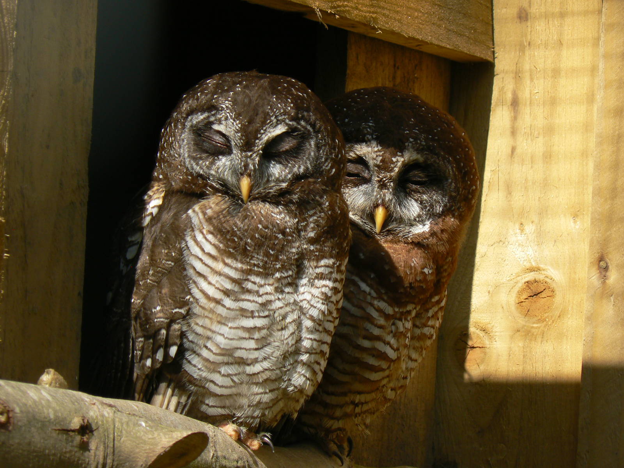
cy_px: 234
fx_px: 4831
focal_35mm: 268
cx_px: 312
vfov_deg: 5.5
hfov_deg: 7.4
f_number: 5.6
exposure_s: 1/320
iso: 80
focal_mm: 44.7
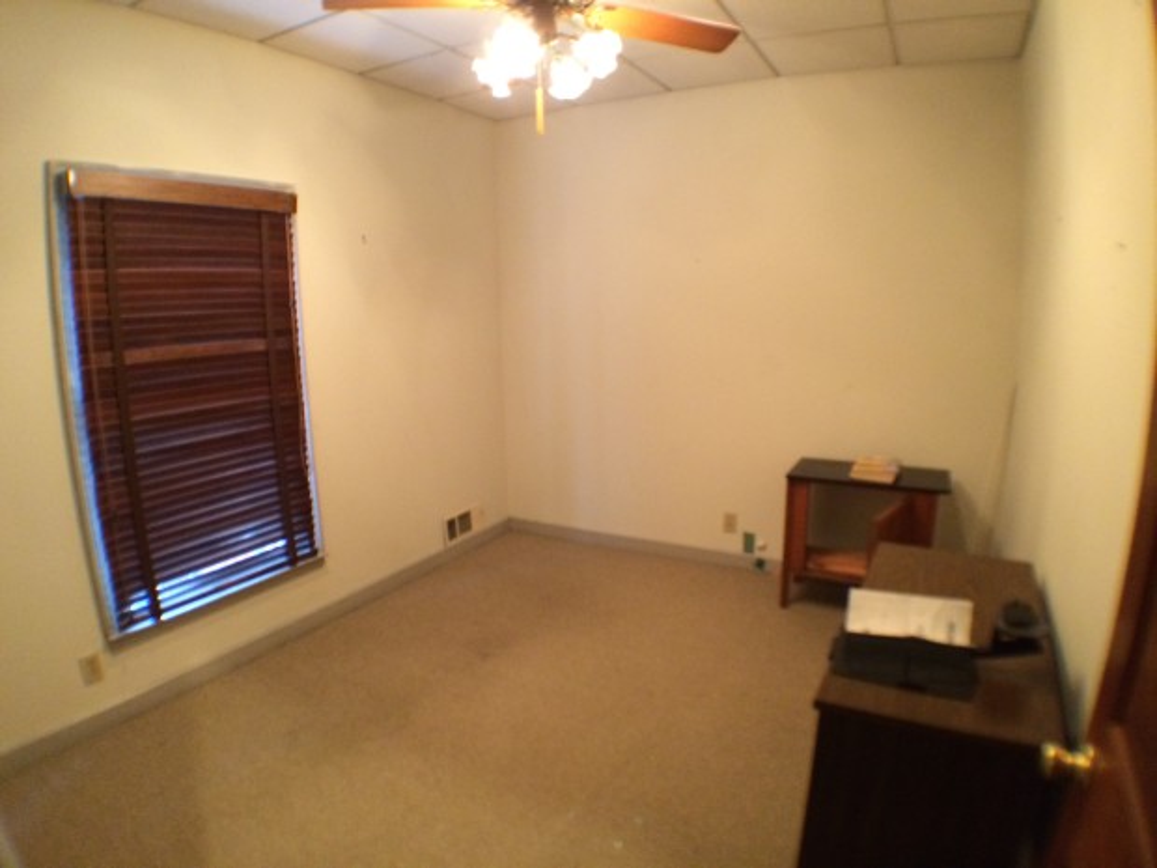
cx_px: 578
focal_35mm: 29
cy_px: 434
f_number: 2.2
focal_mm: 4.15
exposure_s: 1/17
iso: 320
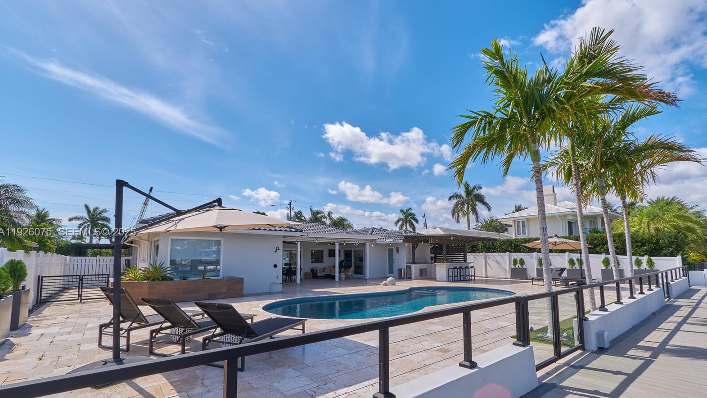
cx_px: 356
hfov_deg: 99.4
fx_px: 300
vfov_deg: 66.6
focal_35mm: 16
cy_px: 233
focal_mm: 10
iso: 160
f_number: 11
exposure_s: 1/420
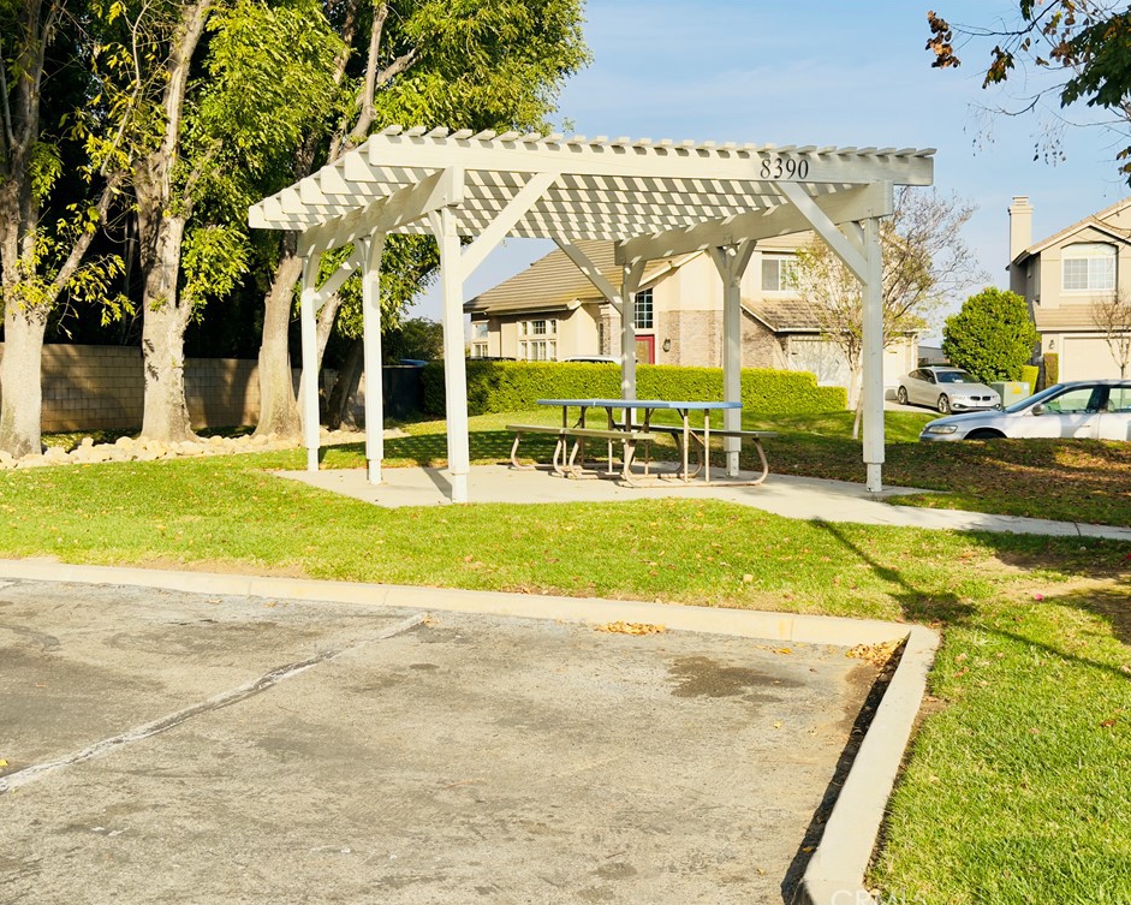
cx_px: 549
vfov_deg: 29.7
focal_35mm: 51
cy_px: 457
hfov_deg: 36.6
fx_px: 1707
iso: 64
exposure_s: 1/4878
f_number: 1.78
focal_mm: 6.76
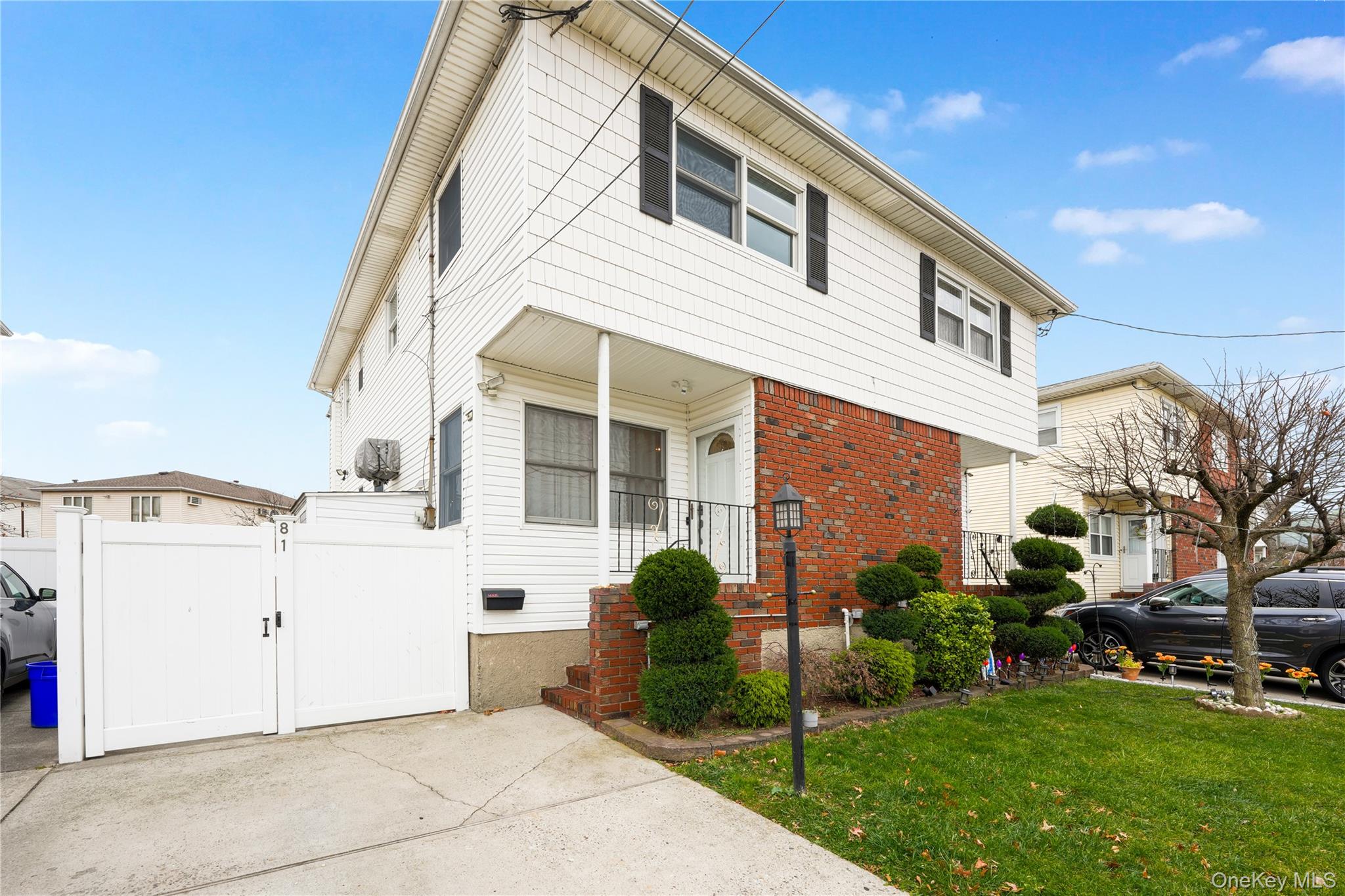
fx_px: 523
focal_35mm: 14
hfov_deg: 104.3
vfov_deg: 81.2
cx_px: 672
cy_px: 448
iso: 250
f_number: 9
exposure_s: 1/125
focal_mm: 14
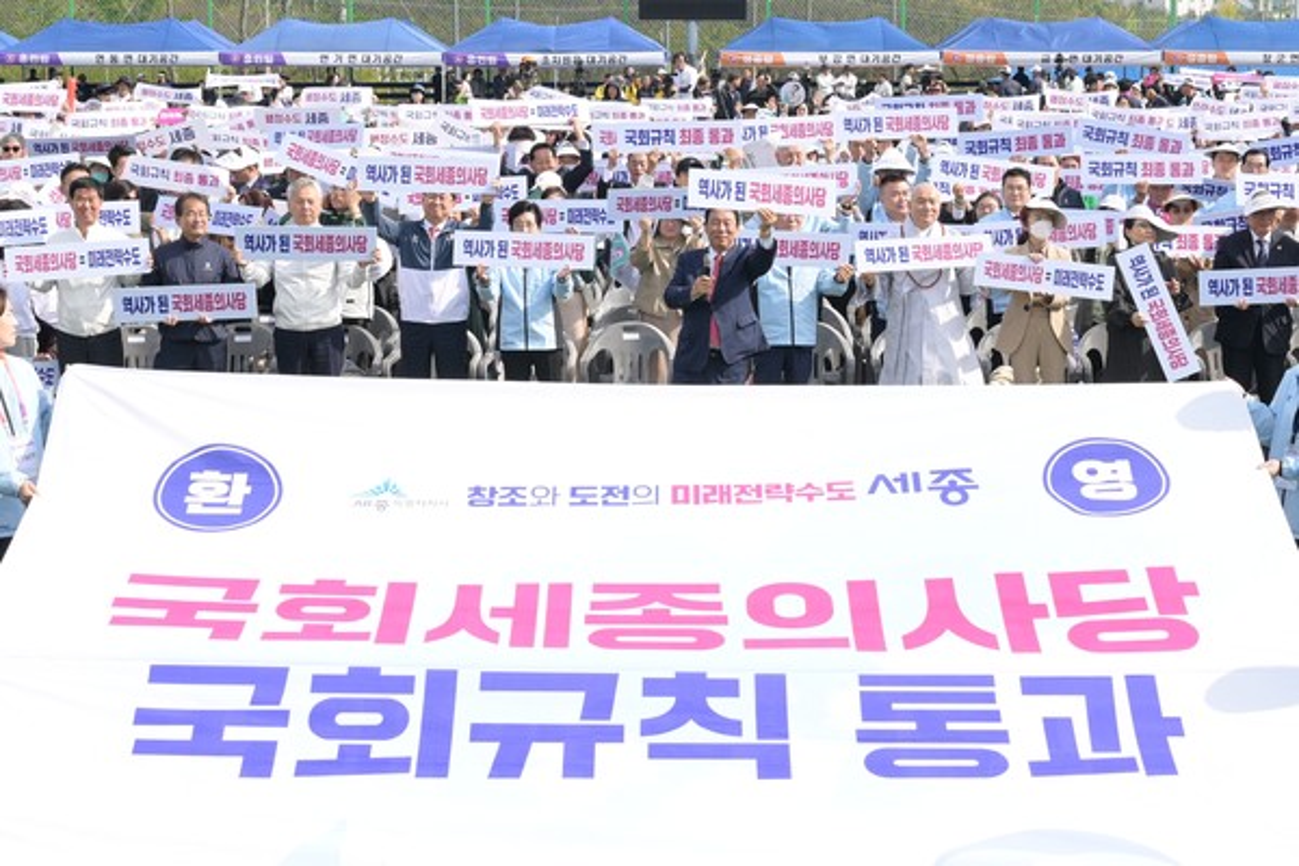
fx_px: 1137
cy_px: 433
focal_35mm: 32
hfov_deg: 59.5
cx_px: 650
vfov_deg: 41.7
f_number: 8
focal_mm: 31.5
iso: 250
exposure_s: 1/400
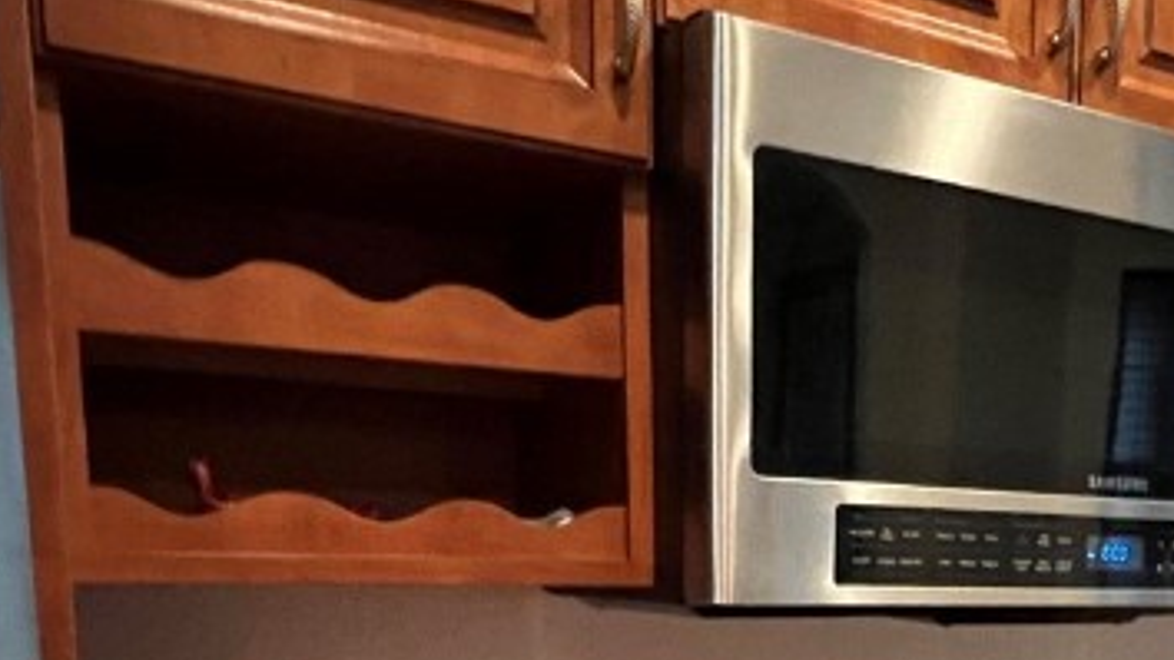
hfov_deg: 45.9
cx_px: 998
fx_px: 1276
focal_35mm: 41
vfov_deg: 26.3
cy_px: 763
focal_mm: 1.57
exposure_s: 1/31
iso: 1000
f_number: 1.8
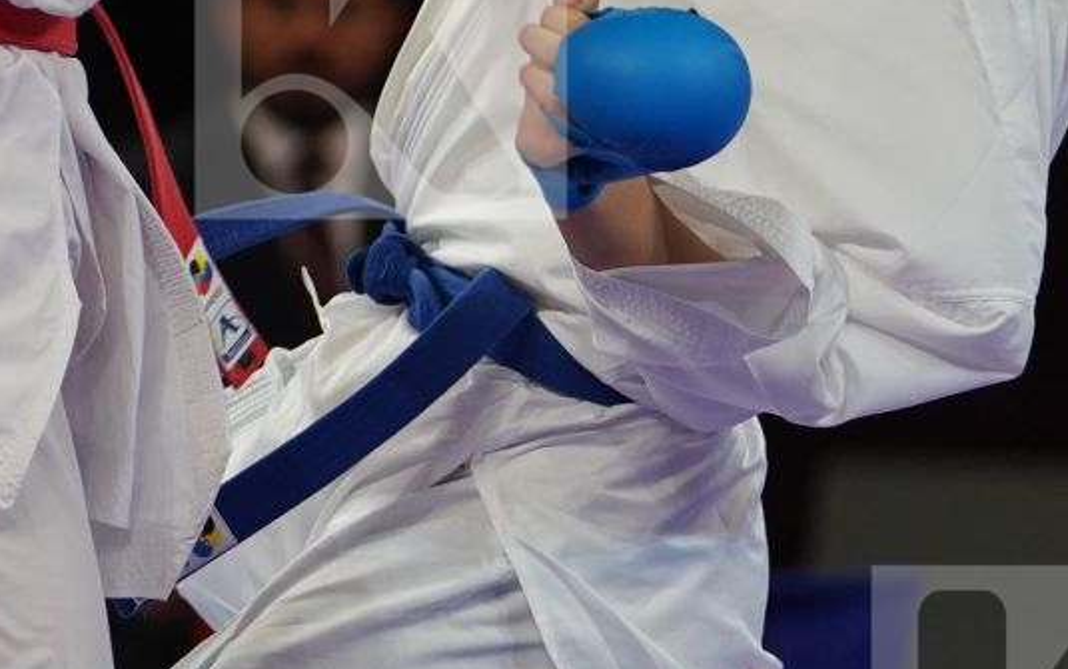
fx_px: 17560
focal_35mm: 603
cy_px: 38
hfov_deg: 3.5
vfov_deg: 2.2
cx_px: -295
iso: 1250
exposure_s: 1/1000
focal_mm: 176
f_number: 2.8
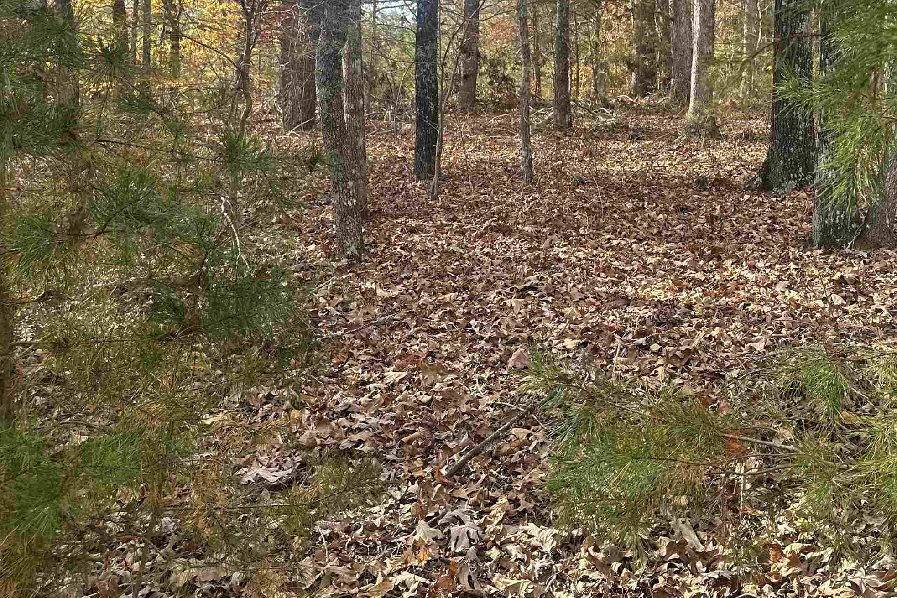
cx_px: 571
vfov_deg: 33.4
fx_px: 972
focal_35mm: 39
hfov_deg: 49.0
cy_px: 134
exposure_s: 1/570
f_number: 1.78
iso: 80
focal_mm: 6.86
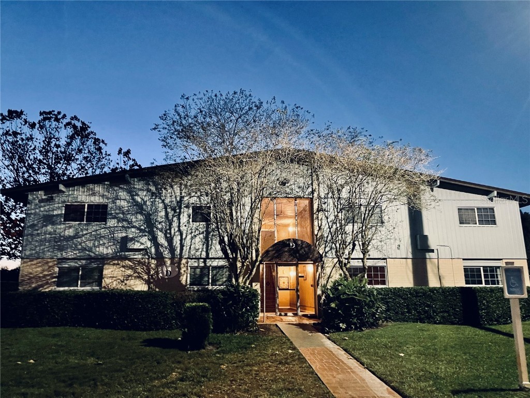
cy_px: 199
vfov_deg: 53.1
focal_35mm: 26
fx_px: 398
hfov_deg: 67.3
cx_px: 265
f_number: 1.6
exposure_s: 1/30
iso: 800
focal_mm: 5.1
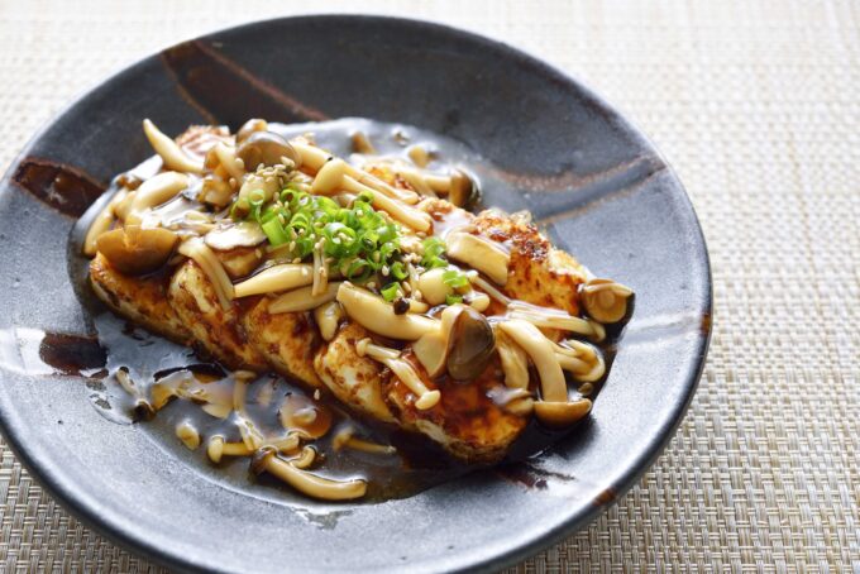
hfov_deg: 33.4
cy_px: 287
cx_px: 430
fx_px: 1434
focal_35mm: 60
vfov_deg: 22.6
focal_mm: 60
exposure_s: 1/125
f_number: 6.3
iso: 200
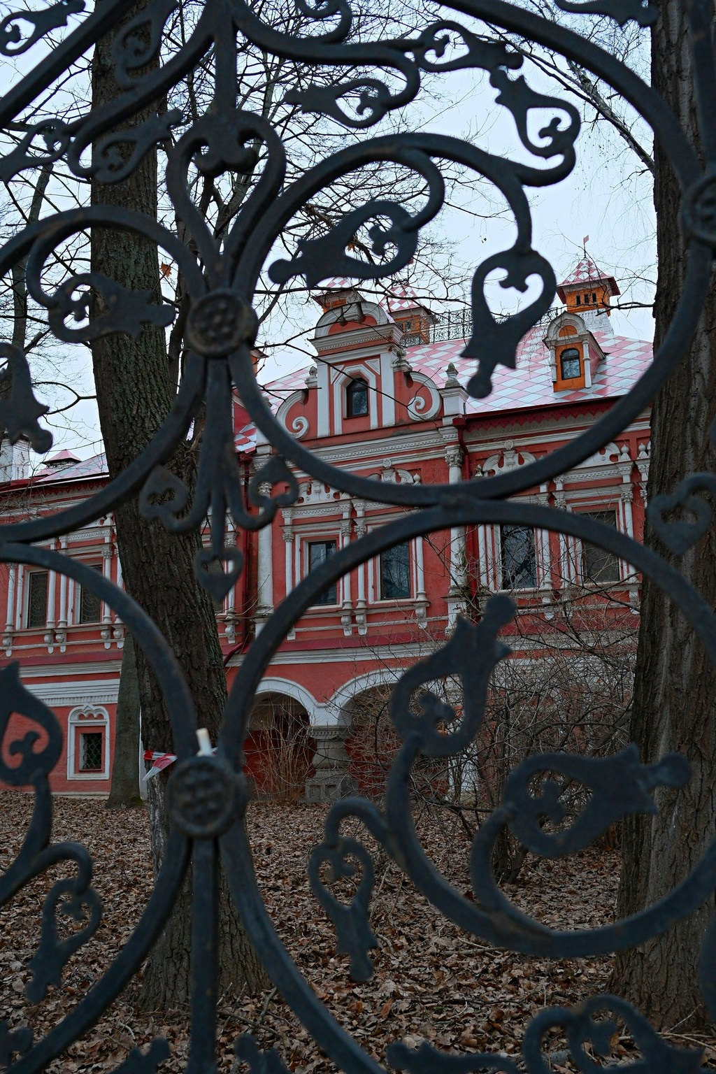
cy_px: 537
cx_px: 358
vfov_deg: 54.4
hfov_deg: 37.9
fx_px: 1044
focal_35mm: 35
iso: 1250
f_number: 5.6
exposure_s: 1/28
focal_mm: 23
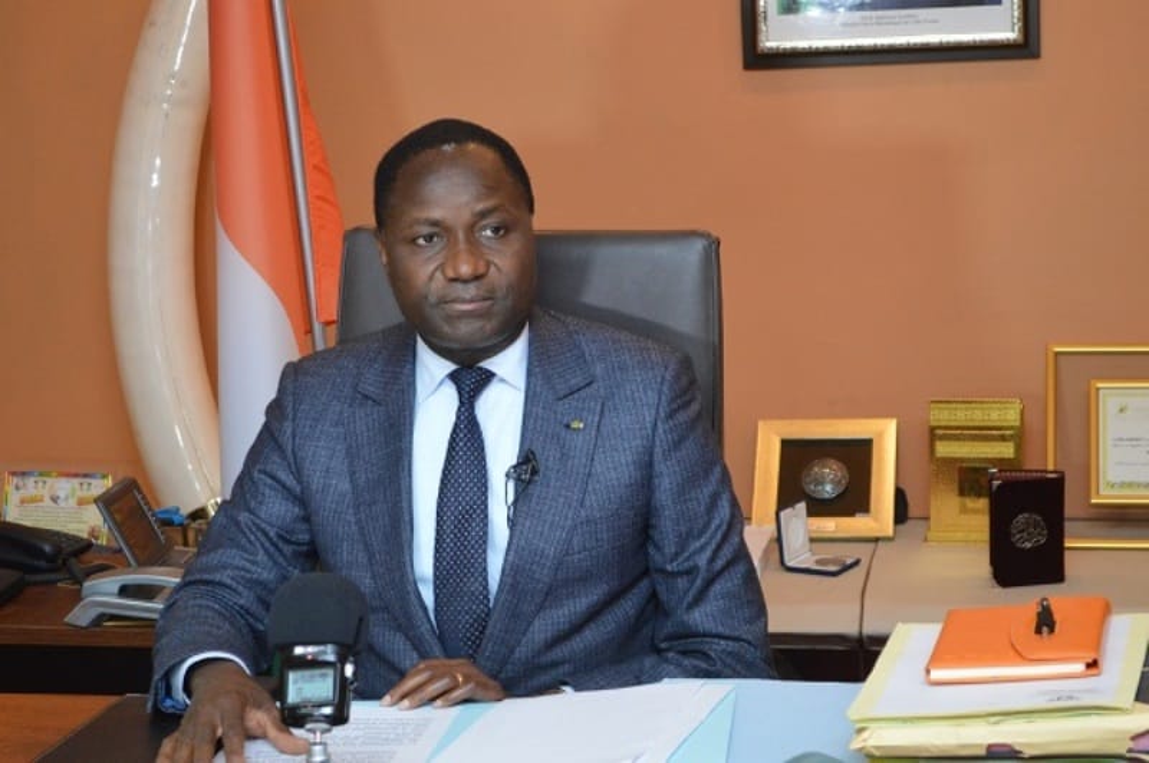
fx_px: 2629
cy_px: 382
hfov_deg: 24.7
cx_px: 574
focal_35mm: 82
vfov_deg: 16.5
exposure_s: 1/60
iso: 2500
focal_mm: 55
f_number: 5.6
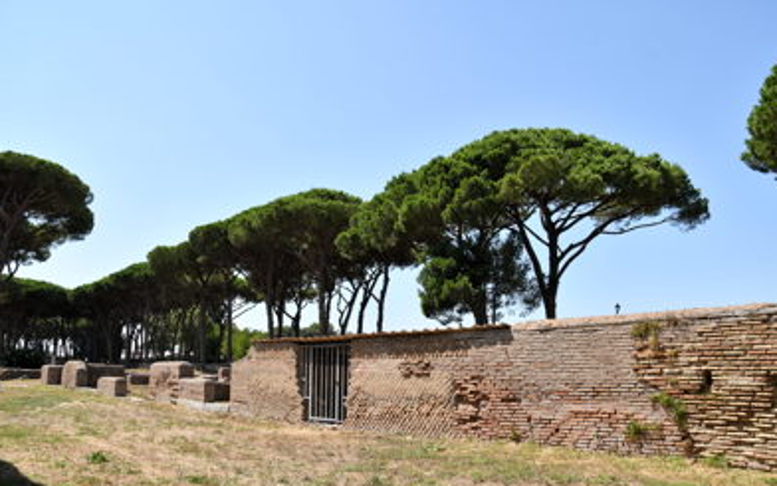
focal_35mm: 25
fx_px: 529
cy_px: 263
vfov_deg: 49.2
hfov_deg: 72.5
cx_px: 392
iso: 125
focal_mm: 16
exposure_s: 1/320
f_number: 7.1
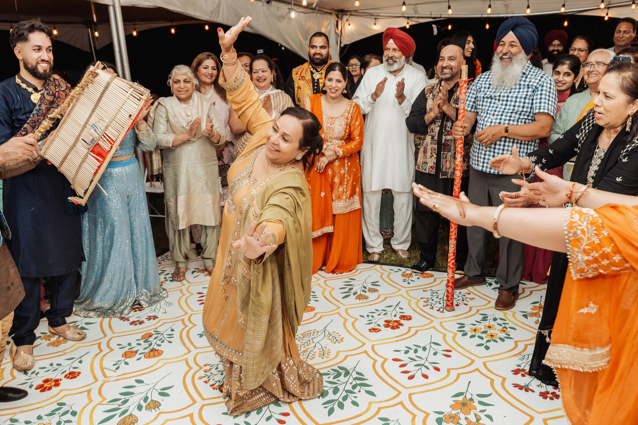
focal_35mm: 32
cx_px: 319
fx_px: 576
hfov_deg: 58.0
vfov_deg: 40.5
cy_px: 212
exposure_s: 1/160
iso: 1600
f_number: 5
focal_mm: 32.5
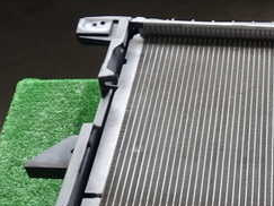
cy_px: 194
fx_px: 625
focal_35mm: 79
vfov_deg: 18.3
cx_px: 301
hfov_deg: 23.2
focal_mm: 5.79
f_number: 2.4
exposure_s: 1/60
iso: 125
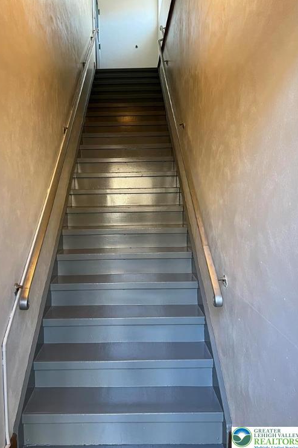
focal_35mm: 28
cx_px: 127
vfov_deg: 65.5
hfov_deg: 46.2
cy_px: 218
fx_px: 348
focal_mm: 5.7
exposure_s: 1/60
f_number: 1.5
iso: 125
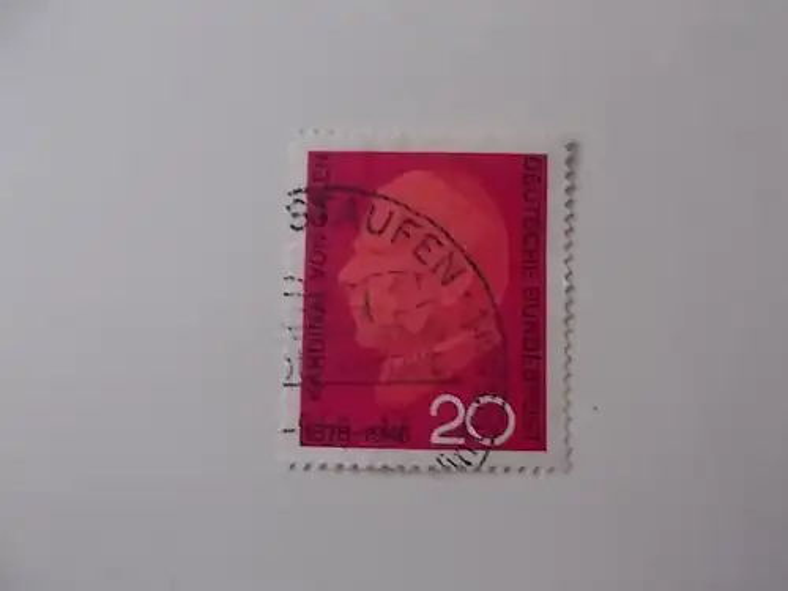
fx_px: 592
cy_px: 296
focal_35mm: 26
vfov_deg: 53.1
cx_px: 394
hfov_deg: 67.3
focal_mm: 4.6
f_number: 3.2
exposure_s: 1/8
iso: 200
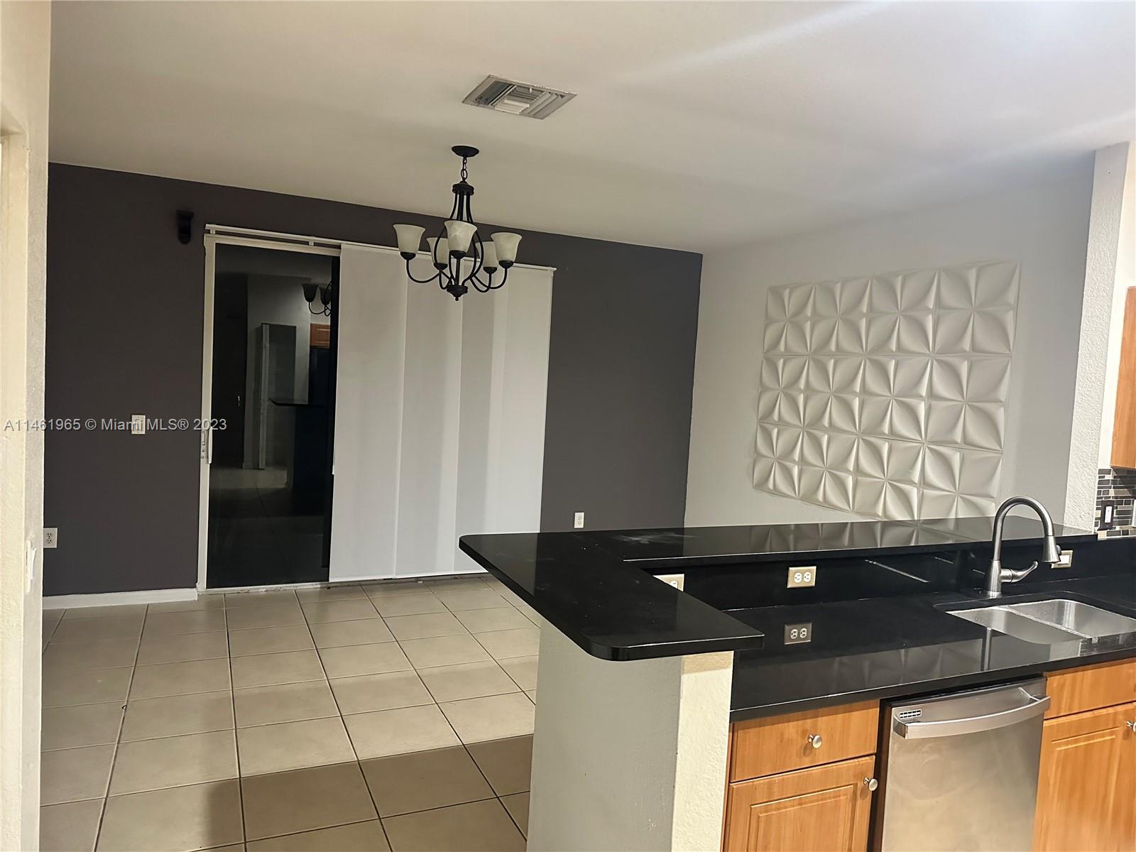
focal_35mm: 24
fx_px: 788
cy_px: 426
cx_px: 568
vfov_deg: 56.8
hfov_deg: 71.6
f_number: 1.78
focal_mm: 6.86
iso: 800
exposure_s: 1/60
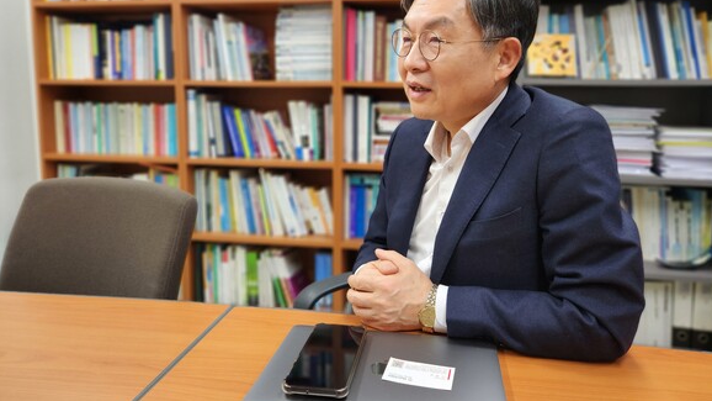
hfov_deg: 71.9
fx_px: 491
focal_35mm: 26
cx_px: 367
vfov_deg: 44.1
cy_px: 160
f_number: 1.8
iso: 125
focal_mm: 5.4
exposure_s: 1/120
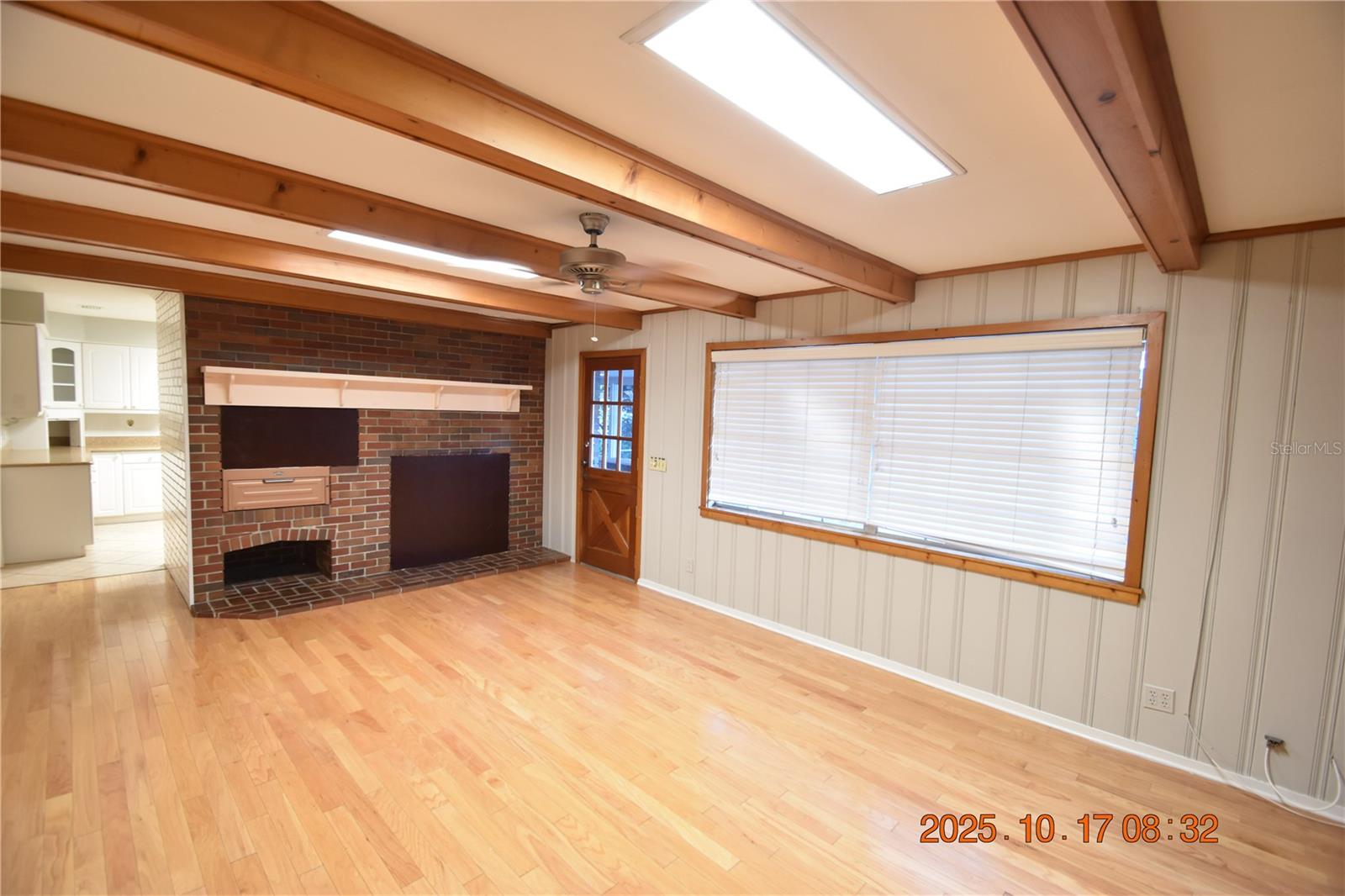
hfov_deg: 100.4
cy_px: 448
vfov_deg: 77.3
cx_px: 672
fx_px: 560
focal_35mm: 15
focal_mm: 10
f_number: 3.5
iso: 800
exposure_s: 1/20
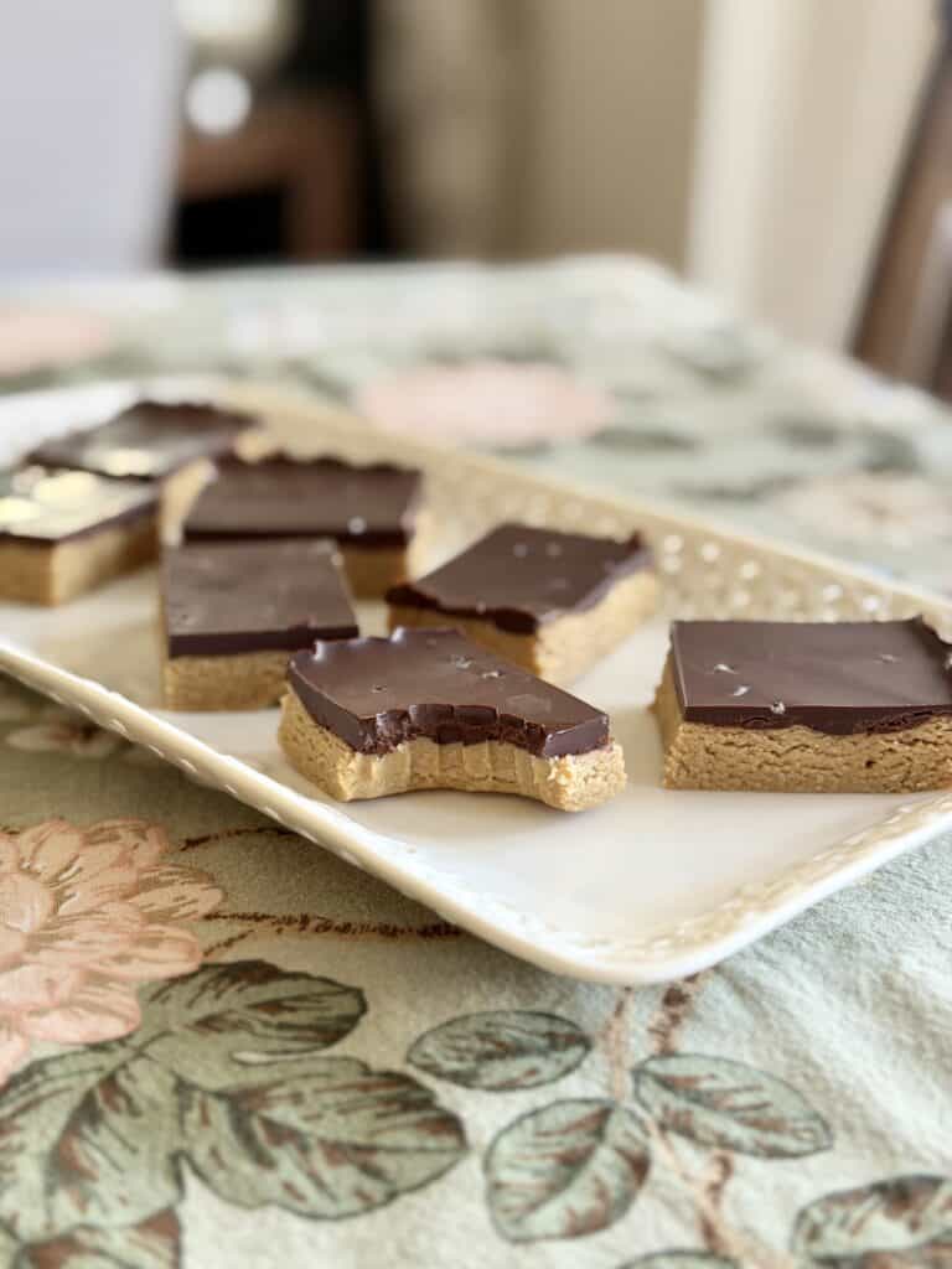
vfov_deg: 39.7
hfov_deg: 30.3
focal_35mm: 48
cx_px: 476
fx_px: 1760
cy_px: 634
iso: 160
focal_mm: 6.76
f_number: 1.78
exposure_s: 1/60
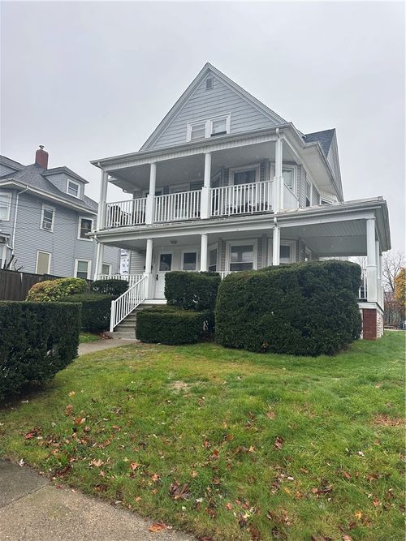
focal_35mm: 24
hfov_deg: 56.8
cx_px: 203
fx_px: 375
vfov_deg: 71.6
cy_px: 270
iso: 80
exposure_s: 1/767
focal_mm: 6.86
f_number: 1.78
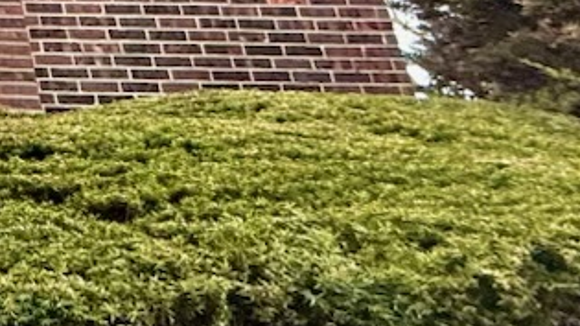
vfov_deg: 18.6
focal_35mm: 62
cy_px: -44
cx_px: -567
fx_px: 953
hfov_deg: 19.5
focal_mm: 2.22
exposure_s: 1/60
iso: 250
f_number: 2.2
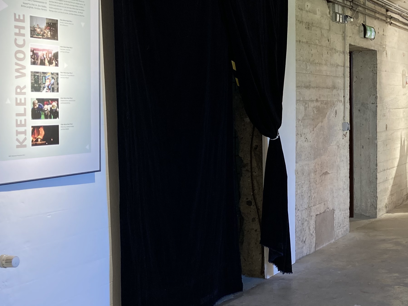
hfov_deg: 29.1
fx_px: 743
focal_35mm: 63
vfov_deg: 23.3
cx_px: 393
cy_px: 153
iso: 40
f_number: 1.8
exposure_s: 1/49
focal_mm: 3.99
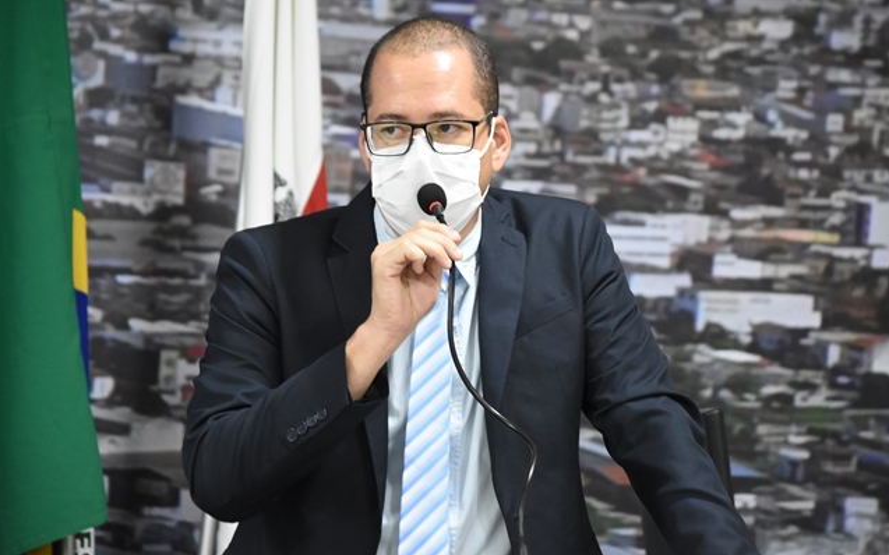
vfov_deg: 6.6
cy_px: 275
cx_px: 444
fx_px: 4845
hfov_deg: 10.5
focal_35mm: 200
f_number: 4.8
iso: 3200
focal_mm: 130
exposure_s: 1/50
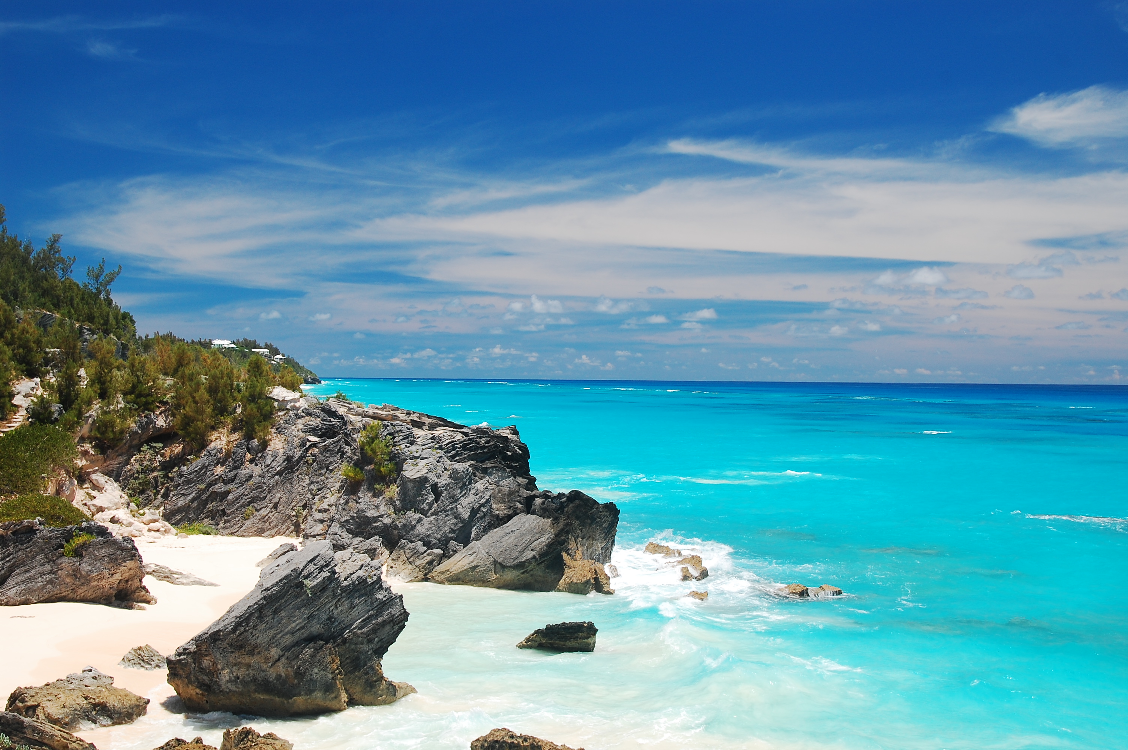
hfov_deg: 48.0
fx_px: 1268
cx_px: 564
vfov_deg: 33.0
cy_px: 375
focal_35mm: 40
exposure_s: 1/160
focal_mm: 27
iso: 200
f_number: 7.1
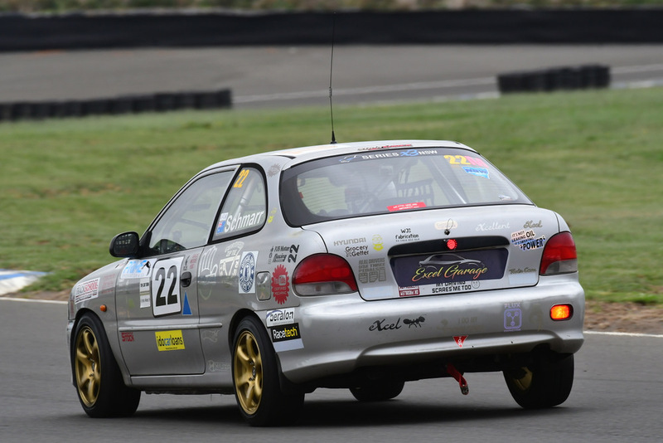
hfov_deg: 3.3
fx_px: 11606
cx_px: 332
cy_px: 222
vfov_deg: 2.2
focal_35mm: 630
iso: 640
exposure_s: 1/640
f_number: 10
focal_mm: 420
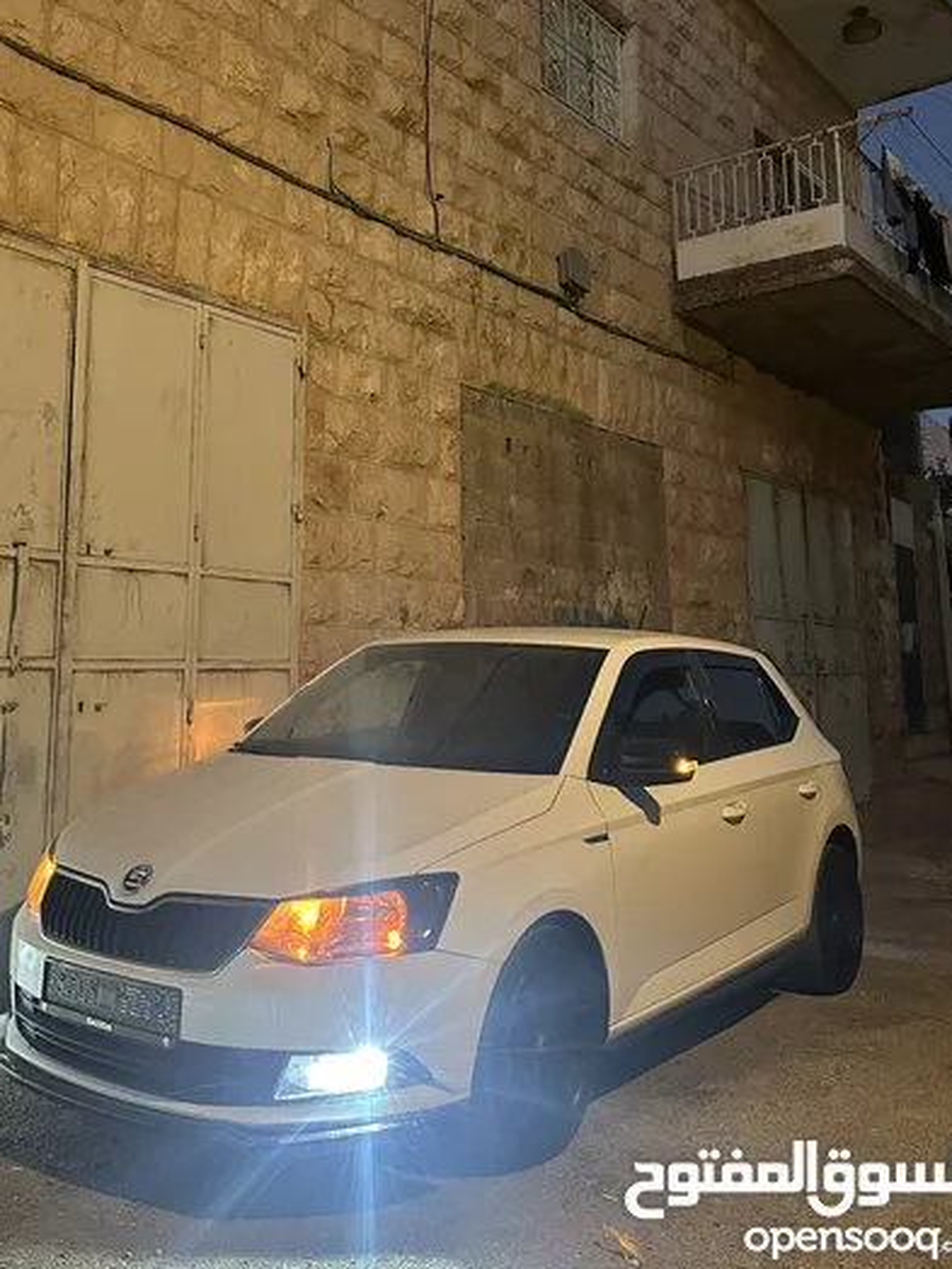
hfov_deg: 42.7
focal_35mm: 33
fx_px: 1210
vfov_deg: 54.5
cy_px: 446
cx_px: 383
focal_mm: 6.86
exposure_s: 1/37
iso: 800
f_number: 1.78
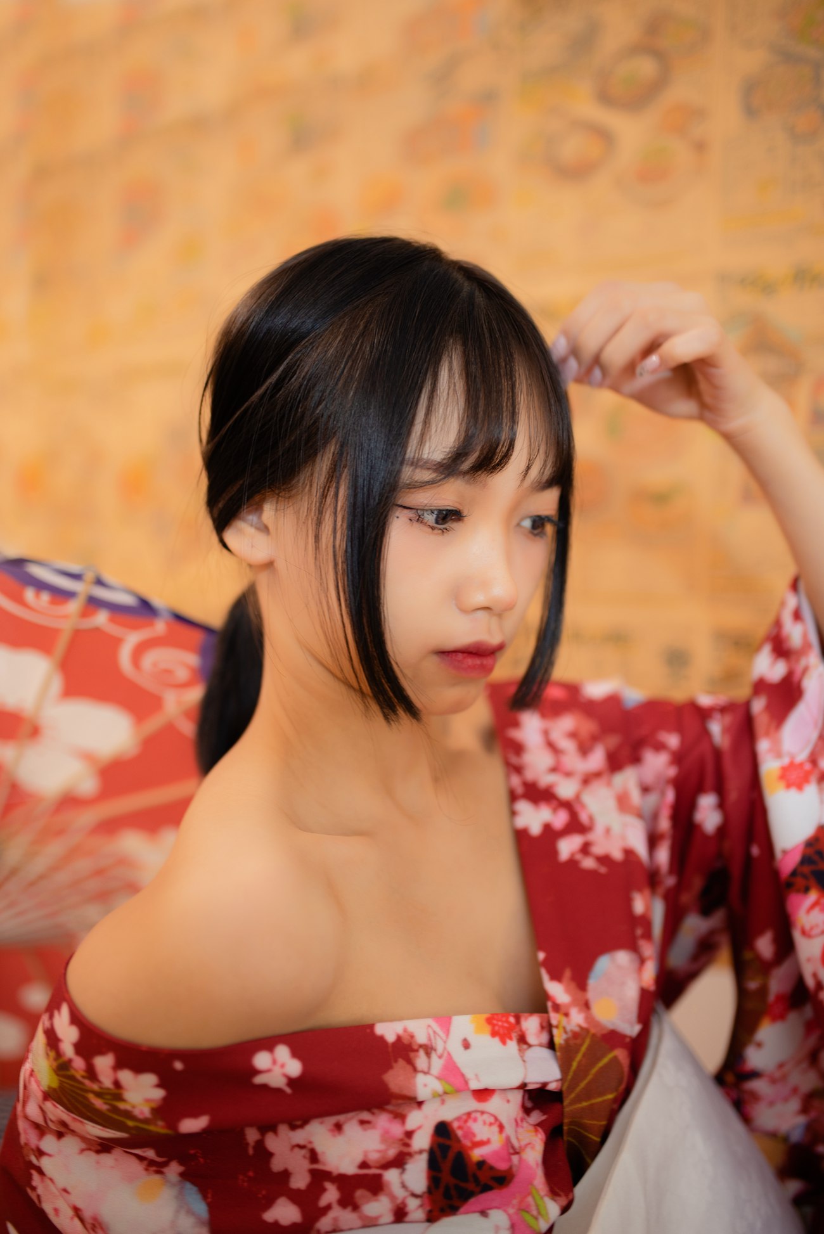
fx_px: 1200
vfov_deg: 54.4
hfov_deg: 37.9
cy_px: 617
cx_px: 412
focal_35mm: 35
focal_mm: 35
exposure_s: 1/50
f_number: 1.8
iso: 280
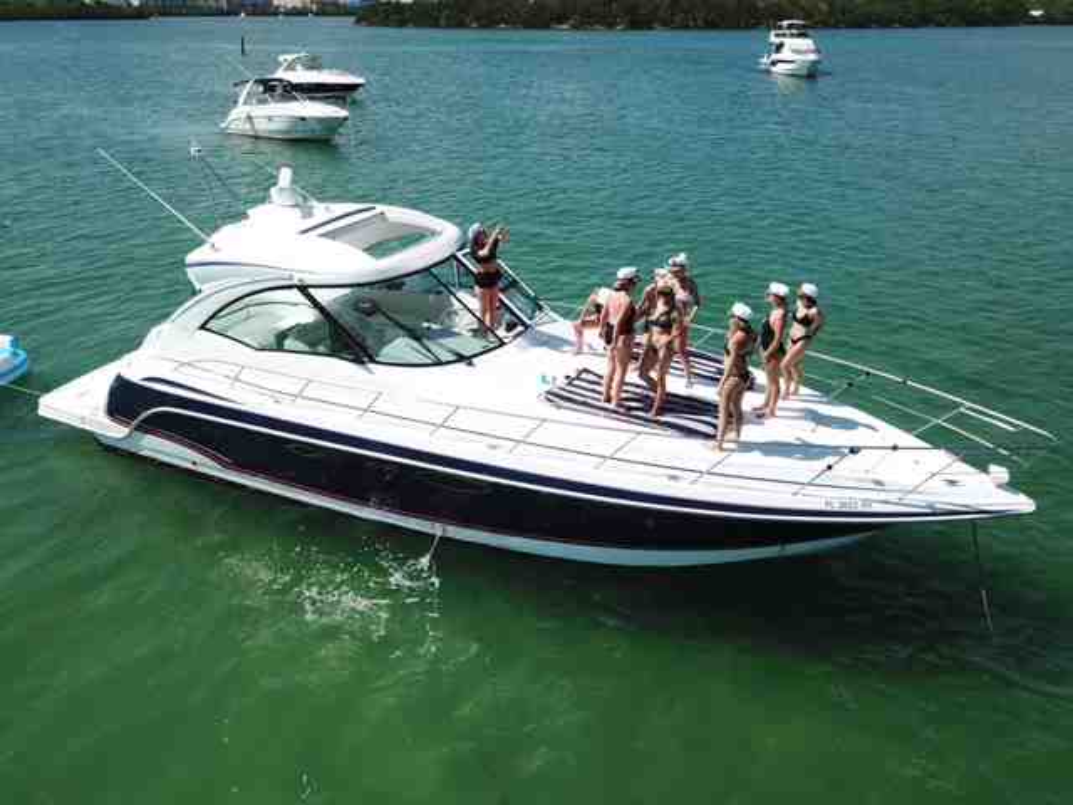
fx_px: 806
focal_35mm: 26
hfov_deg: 67.3
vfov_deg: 53.1
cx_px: 536
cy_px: 402
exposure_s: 1/1715
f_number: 2.2
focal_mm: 4.73
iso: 100
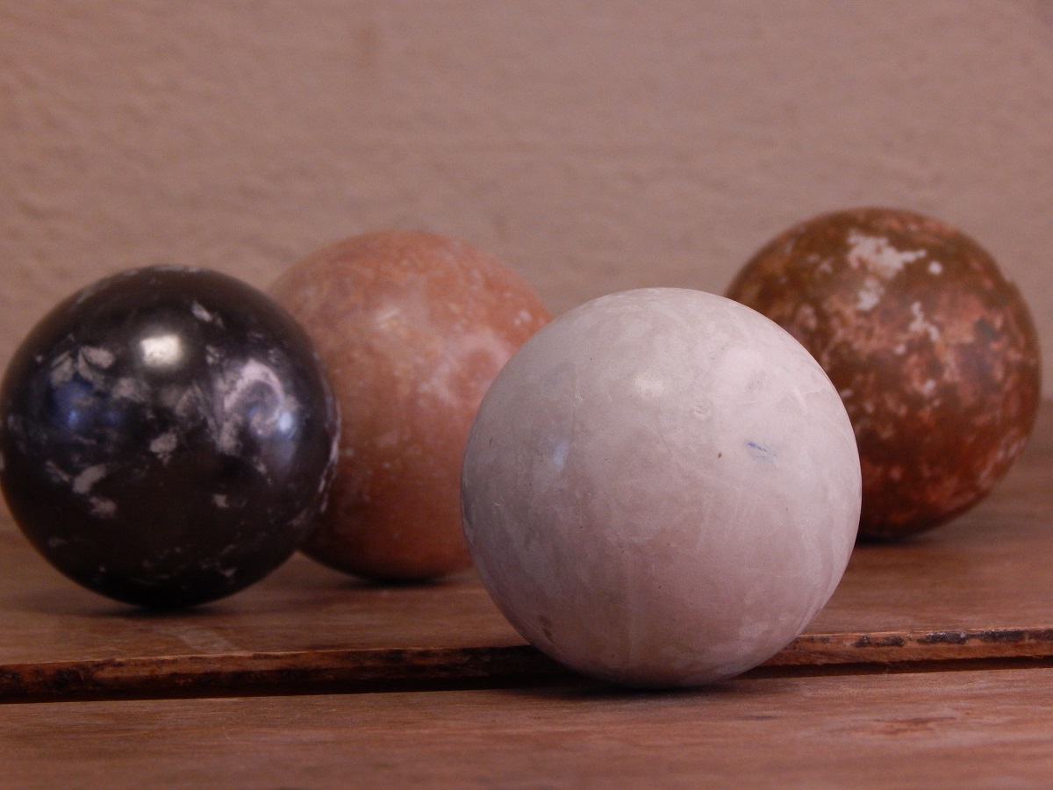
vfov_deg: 9.3
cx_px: 526
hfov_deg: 12.3
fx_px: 4867
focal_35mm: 160
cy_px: 395
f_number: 5.1
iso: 400
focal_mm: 28.7
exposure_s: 1/100
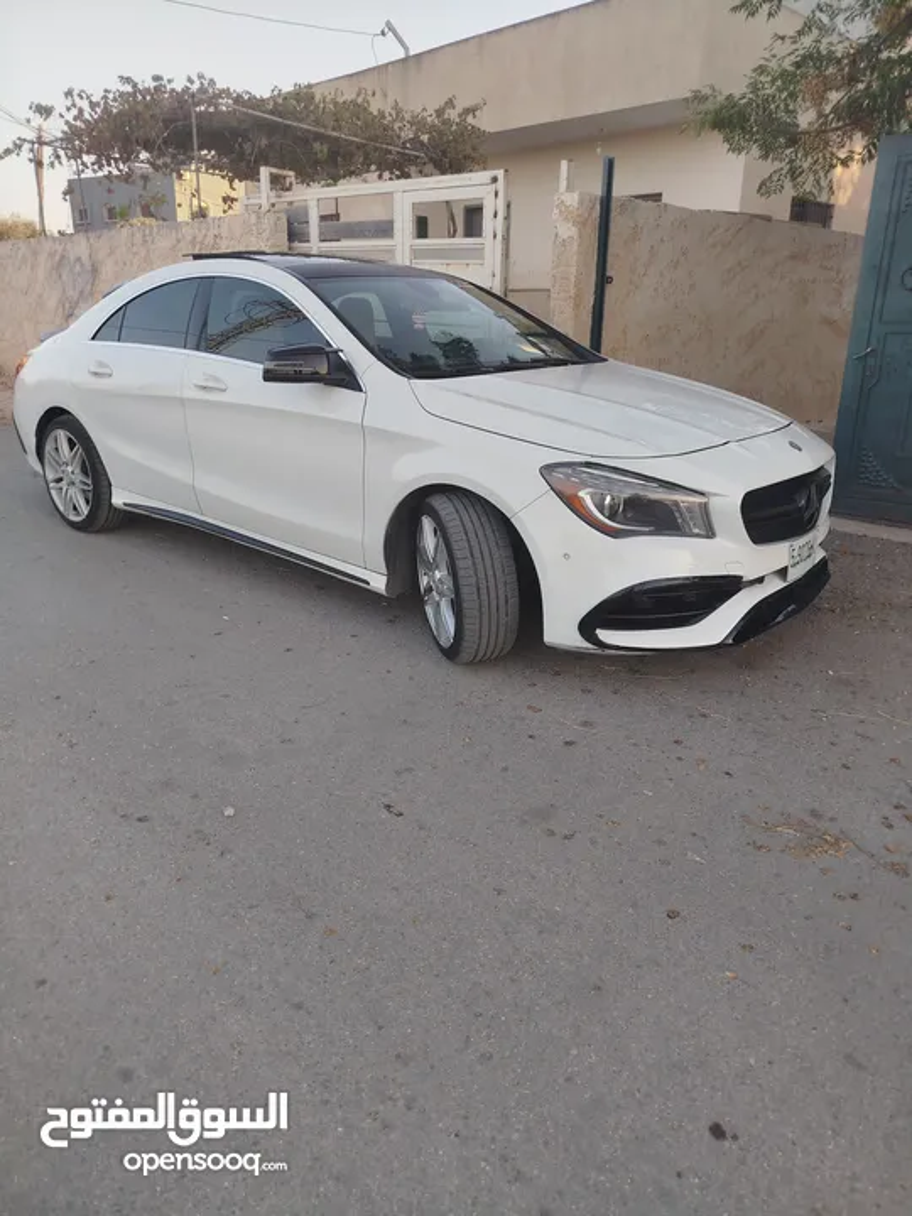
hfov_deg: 56.8
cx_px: 456
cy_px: 608
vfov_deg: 71.6
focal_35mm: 24
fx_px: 843
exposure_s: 1/168
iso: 50
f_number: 1.7
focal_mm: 5.31
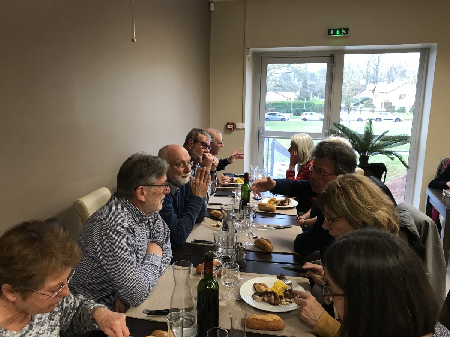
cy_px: 168
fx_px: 364
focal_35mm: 28
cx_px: 225
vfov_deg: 49.7
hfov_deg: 63.4
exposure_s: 1/25
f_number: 1.8
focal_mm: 3.99
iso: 40
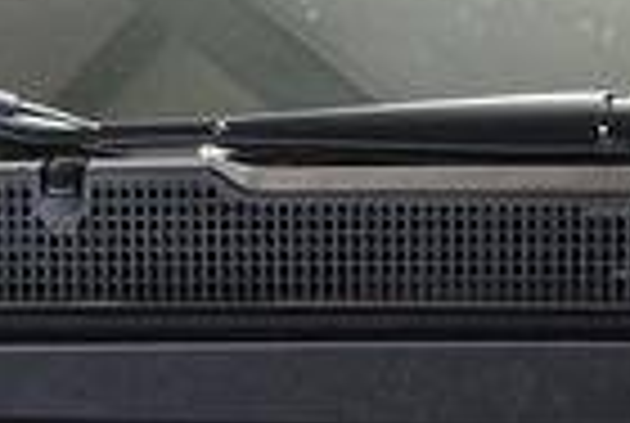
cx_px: 626
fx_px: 2876
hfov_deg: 12.4
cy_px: 889
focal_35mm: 164
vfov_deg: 8.0
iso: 1600
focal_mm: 24
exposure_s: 1/15
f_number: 5.6
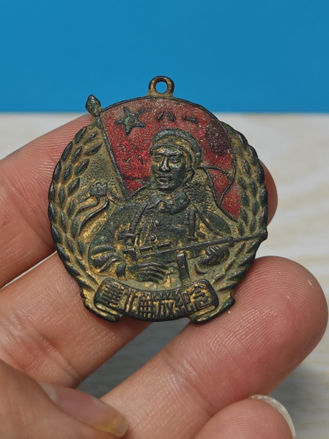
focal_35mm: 95
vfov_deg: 20.7
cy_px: 220
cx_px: 164
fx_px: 1204
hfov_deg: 15.6
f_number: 1.6
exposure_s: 1/100
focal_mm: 7.62
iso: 80
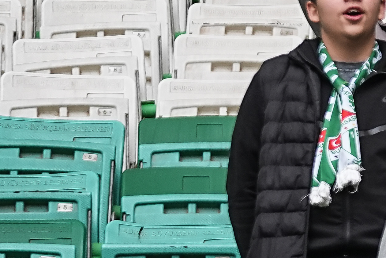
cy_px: 138
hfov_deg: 3.3
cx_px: 809
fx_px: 6734
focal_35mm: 628
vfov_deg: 2.2
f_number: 2.8
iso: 500
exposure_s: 1/800
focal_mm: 132
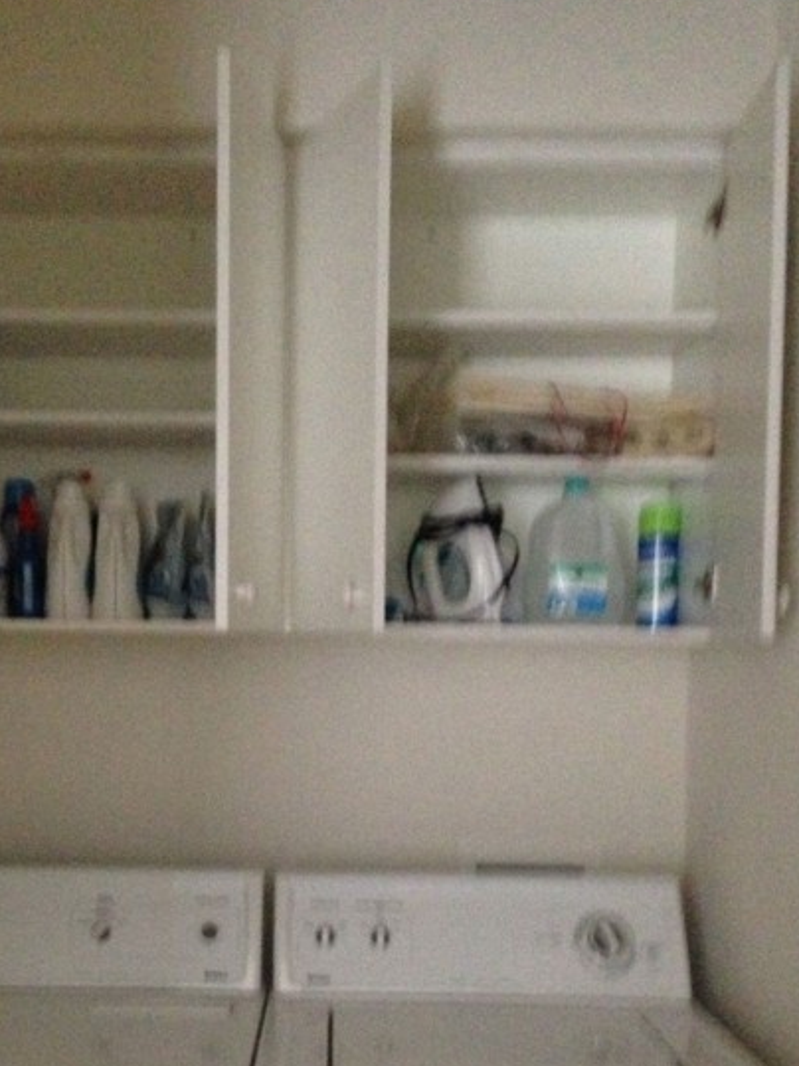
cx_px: 249
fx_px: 1447
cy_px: 698
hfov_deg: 30.6
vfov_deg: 40.0
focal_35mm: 47
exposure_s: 1/15
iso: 800
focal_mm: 4.13
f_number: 2.4
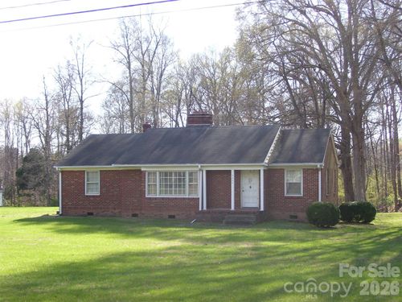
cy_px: 151
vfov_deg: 26.1
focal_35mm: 56
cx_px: 201
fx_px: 650
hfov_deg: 34.3
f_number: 3.4
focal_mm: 9.4
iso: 80
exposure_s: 1/350
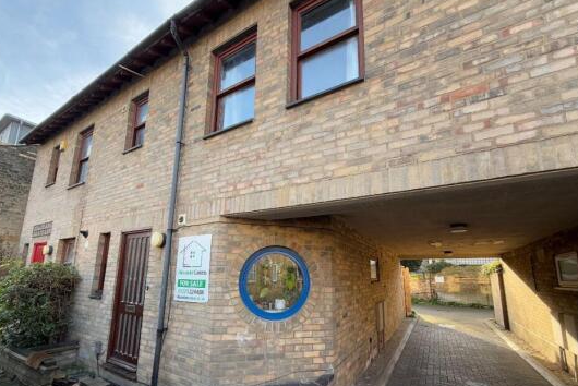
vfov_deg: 73.1
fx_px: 257
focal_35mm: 16
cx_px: 284
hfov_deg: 96.7
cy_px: 230
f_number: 2.2
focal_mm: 2.22
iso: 50
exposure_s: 1/172
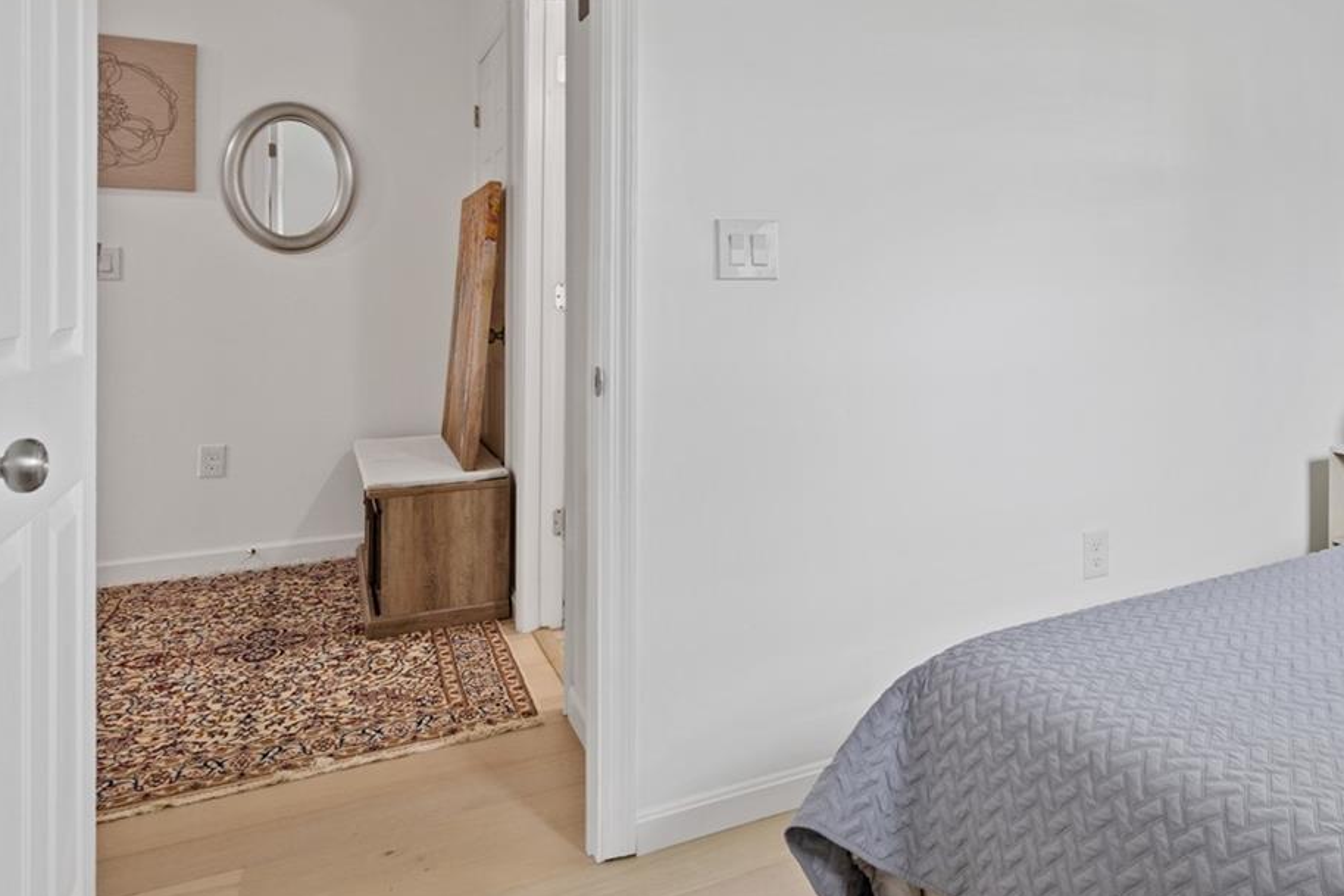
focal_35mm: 28
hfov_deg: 60.3
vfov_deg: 45.7
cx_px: 1073
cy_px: 299
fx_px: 1045
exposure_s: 1/3
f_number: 8
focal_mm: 16
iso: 250
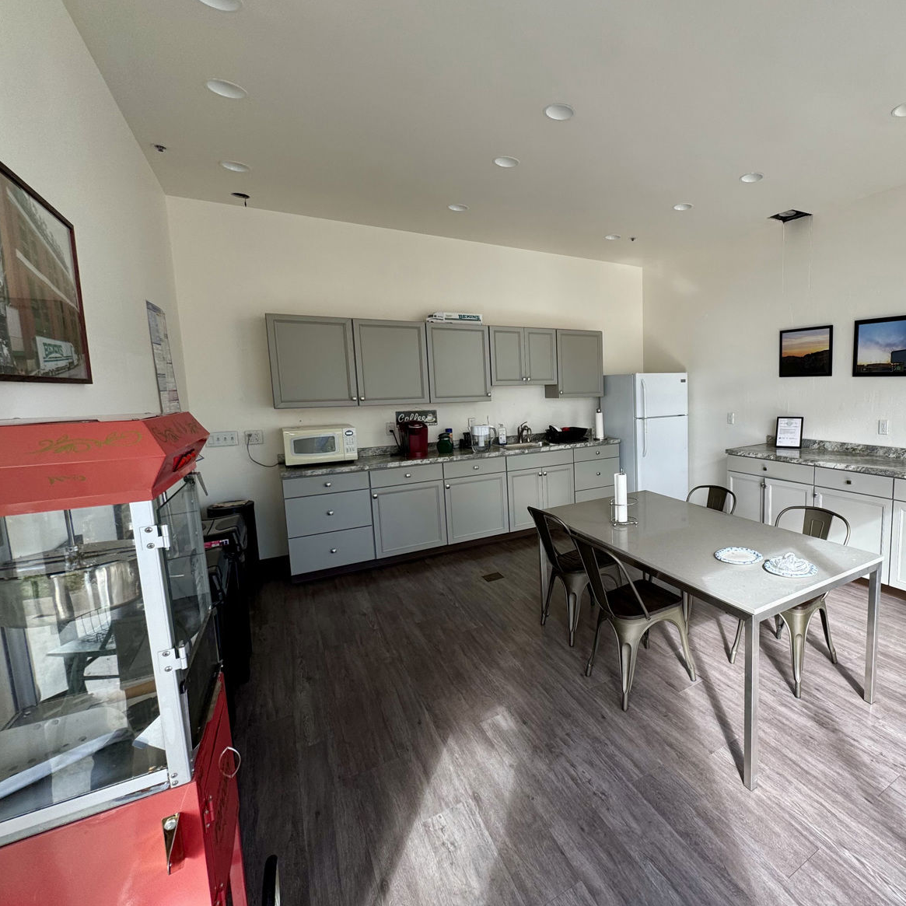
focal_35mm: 17
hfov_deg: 80.5
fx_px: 503
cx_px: 621
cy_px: 440
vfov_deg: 83.9
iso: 40
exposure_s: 1/108
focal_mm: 2.22
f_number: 2.2
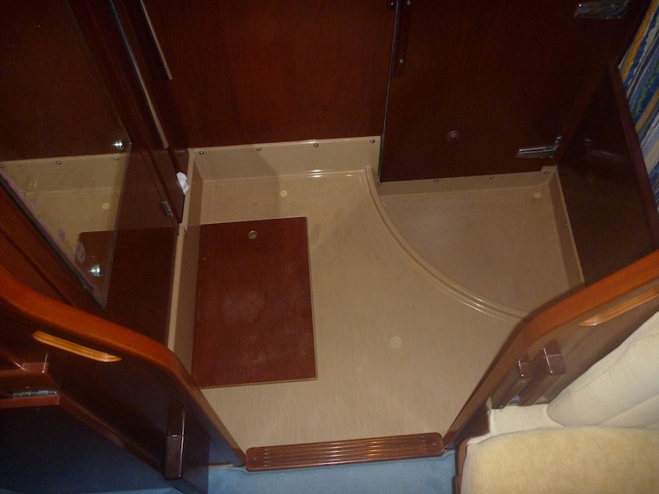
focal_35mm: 28
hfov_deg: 63.4
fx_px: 533
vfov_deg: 49.7
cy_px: 247
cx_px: 330
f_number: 3.3
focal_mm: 4.9
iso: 400
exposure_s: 1/30
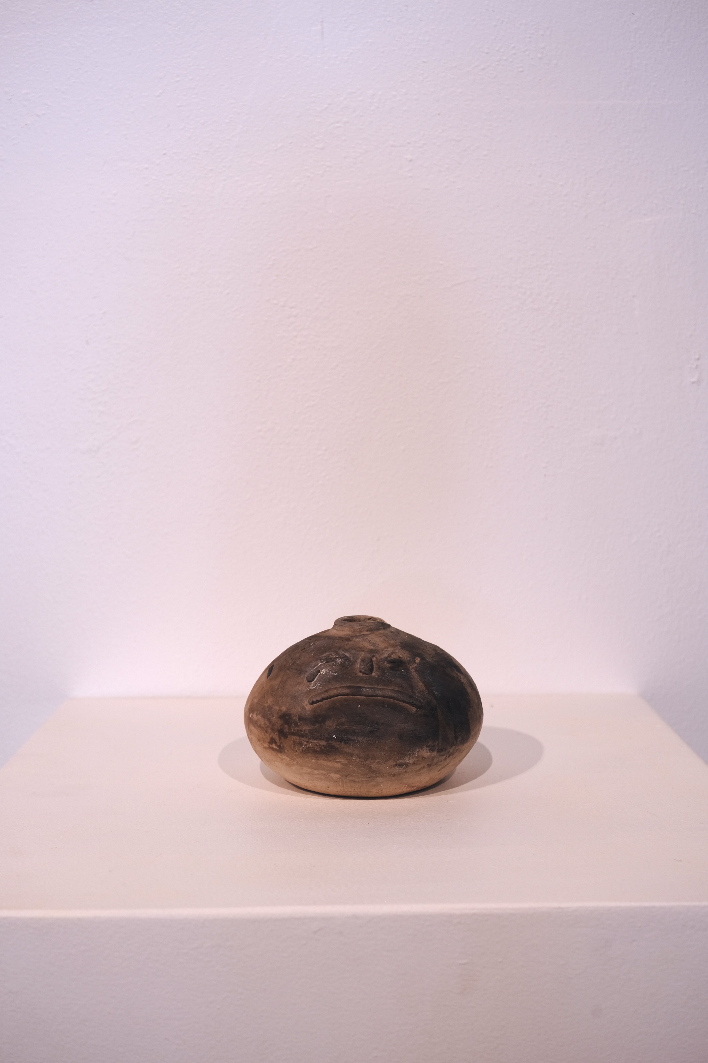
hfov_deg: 32.6
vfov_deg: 47.4
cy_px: 532
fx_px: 1209
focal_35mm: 41
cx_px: 354
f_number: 4
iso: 160
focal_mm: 27
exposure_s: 1/60
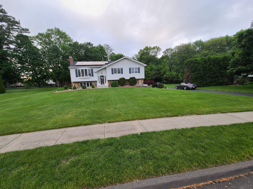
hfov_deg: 106.2
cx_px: 126
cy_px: 94
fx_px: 95
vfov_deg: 89.9
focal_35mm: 13
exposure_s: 1/176
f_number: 2.2
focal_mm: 2.2
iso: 64
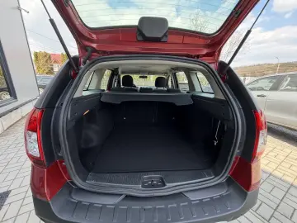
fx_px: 120
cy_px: 112
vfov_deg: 85.7
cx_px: 148
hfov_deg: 102.1
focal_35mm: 14
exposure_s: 1/180
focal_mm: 2.22
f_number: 2.2
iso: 64
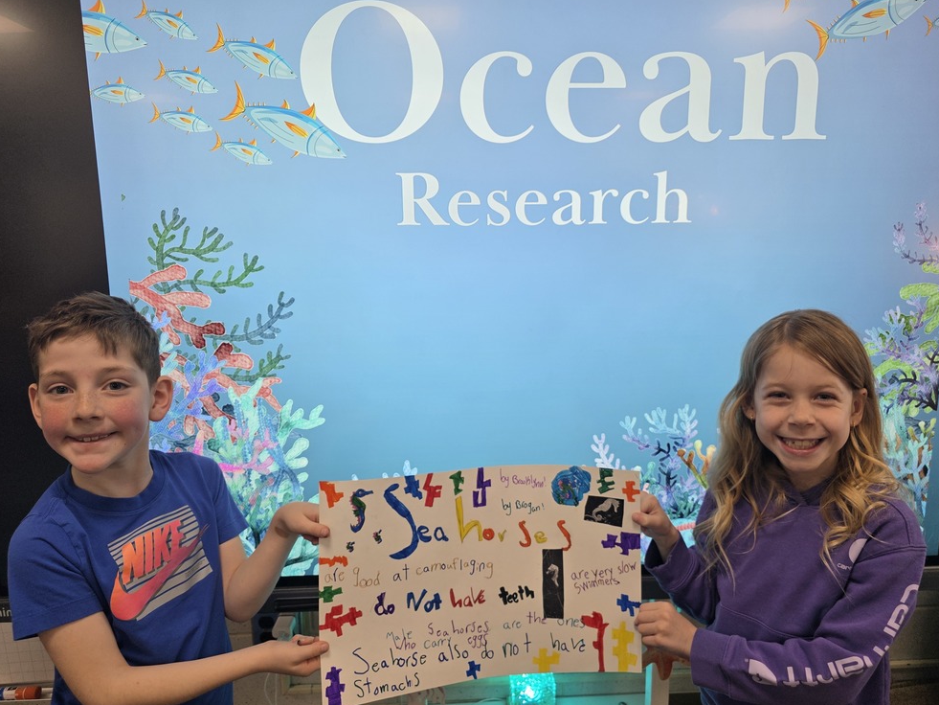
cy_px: 357
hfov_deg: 71.6
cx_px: 479
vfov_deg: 56.8
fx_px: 651
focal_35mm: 24
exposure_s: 1/120
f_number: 1.7
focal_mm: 6.3
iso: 100
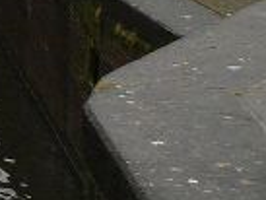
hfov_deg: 6.8
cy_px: -493
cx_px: -433
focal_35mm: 269
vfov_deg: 5.1
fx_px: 2069
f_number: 4
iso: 100
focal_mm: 6
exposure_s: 1/100
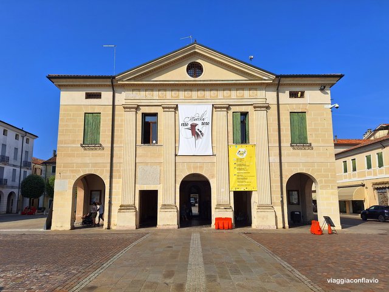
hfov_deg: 73.9
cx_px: 194
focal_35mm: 23
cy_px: 146
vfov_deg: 58.9
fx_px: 258
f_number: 1.8
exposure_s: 1/3861
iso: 40
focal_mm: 5.54
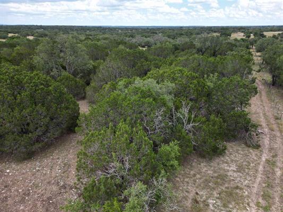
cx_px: 142
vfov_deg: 56.8
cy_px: 106
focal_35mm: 24
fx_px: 196
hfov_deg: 71.6
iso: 110
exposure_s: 1/30
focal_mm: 6.72
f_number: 1.7
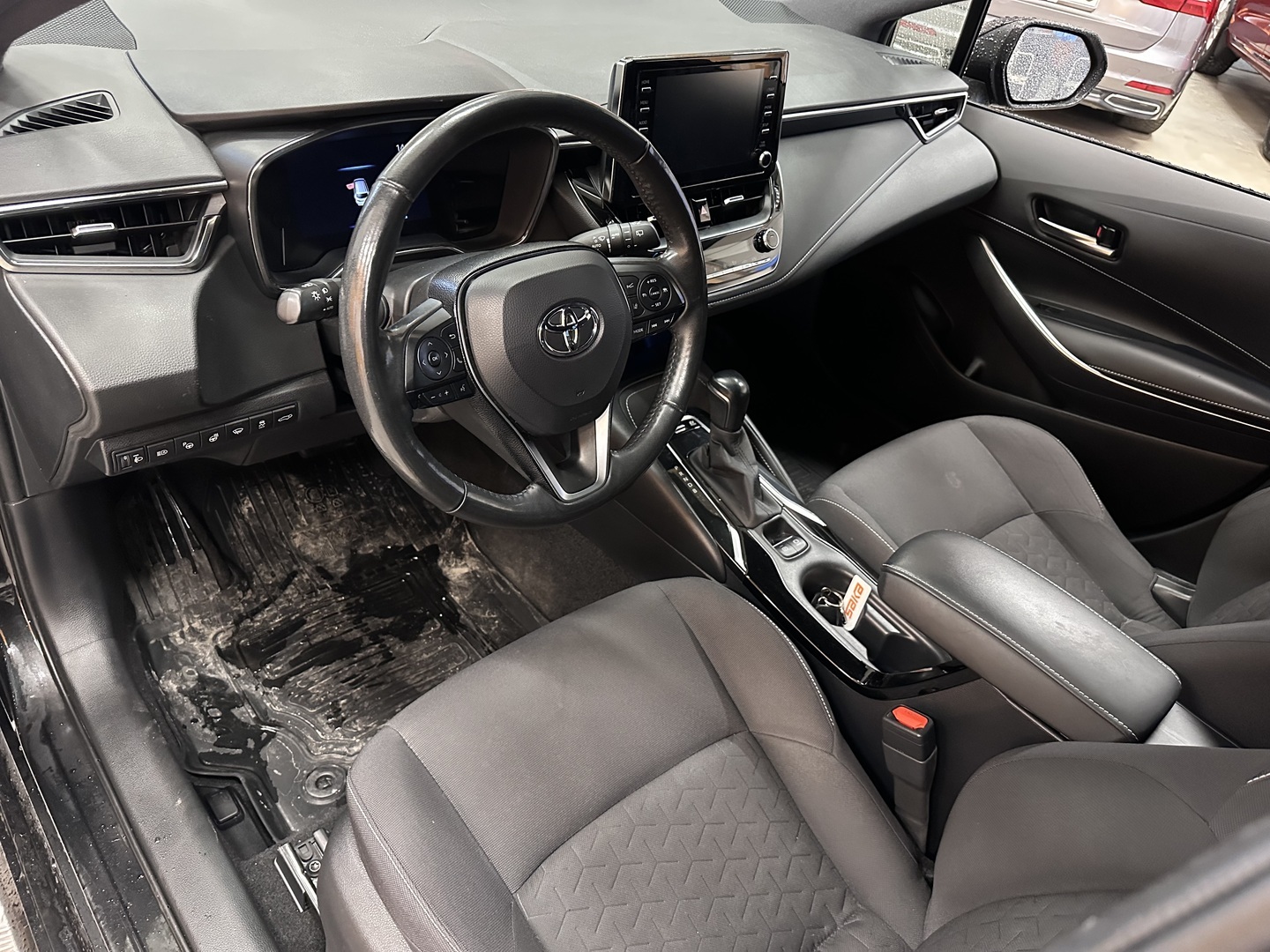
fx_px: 881
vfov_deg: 56.8
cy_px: 476
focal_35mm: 24
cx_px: 635
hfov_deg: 71.6
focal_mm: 6.86
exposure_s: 1/33
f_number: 1.78
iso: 1000
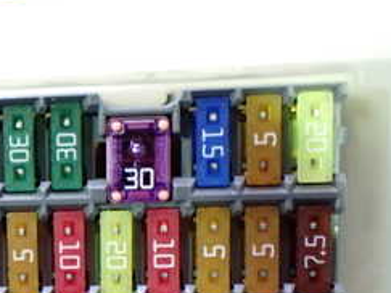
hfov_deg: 23.9
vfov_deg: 19.6
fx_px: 835
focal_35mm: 74
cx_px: -84
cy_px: 253
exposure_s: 1/40
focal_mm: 5.4
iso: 800
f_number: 2.3
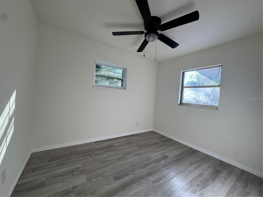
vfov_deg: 85.7
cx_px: 132
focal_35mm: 14
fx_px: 106
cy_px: 98
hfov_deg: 102.1
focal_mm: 2.22
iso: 40
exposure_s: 1/107
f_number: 2.2
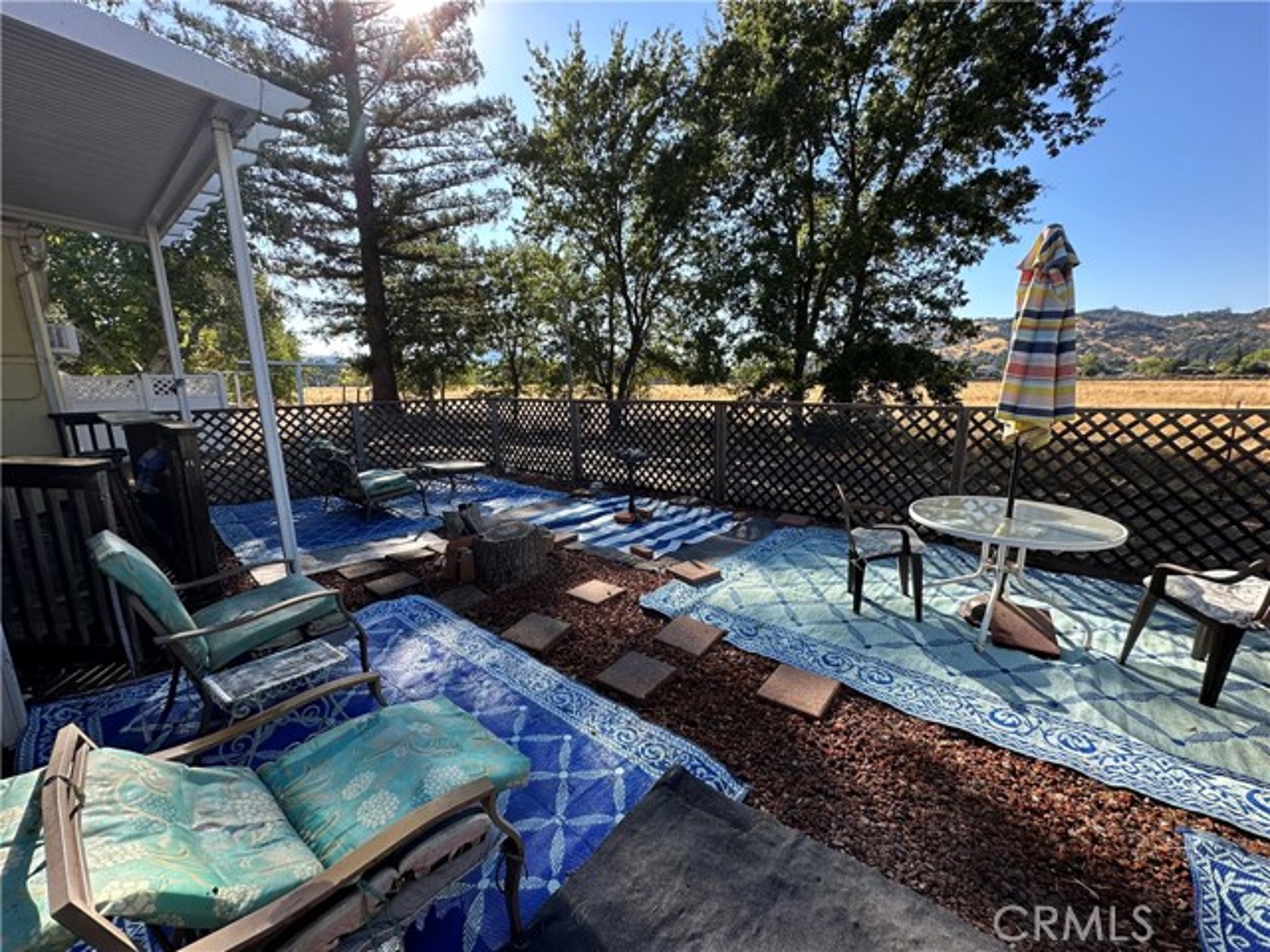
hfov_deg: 102.1
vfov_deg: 85.7
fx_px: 514
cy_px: 476
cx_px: 635
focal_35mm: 14
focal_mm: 2.22
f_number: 2.2
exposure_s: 1/450
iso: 40
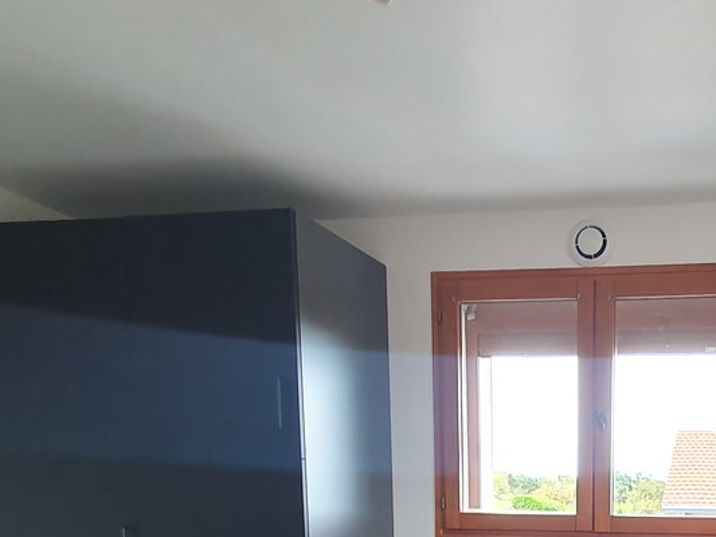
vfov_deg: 30.0
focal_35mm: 39
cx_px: 661
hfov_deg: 43.2
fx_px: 807
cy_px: 683
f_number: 2.2
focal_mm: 1.8
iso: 160
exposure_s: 1/50
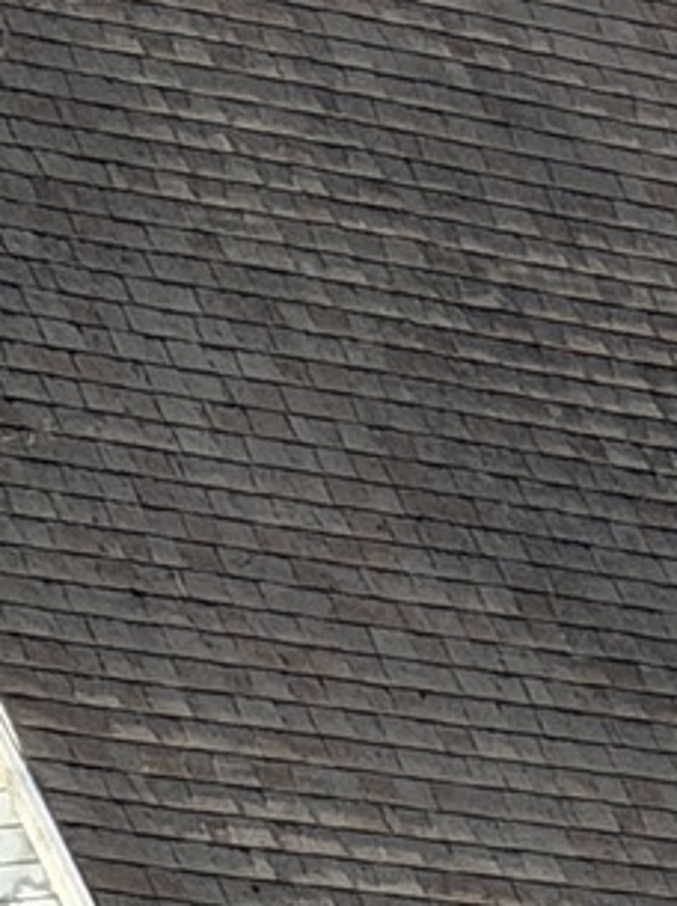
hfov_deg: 3.9
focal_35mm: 363
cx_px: 2459
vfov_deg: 5.1
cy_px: 2965
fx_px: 9486
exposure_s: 1/1513
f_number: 1.78
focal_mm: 6.76
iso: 100
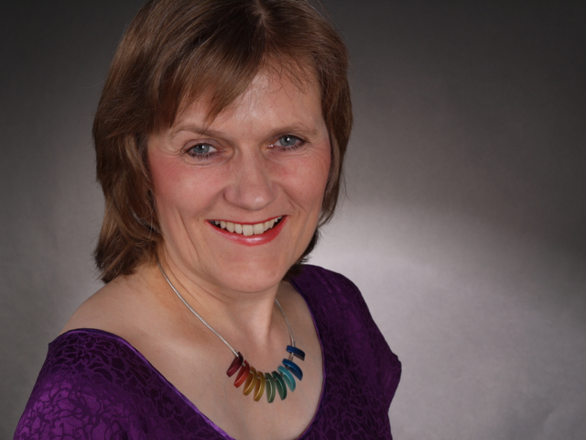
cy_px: 220
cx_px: 293
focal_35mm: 90
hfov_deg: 21.8
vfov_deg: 16.4
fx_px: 1524
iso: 100
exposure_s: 1/160
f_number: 11
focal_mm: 45
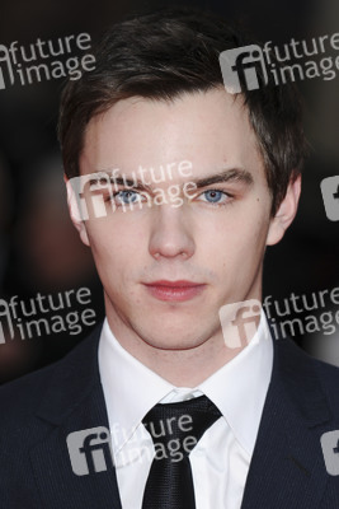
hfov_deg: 5.0
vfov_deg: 7.4
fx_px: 3916
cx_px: 170
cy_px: 254
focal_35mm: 278
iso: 200
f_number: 5
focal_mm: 185
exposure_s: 1/160
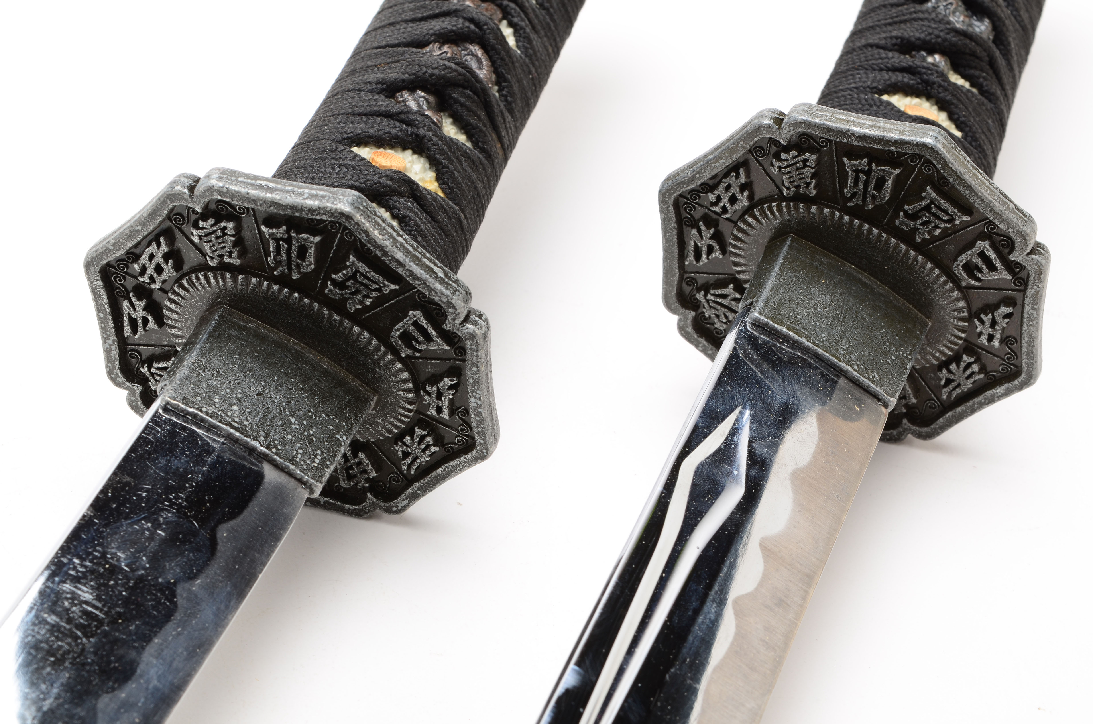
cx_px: 546
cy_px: 362
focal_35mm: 82
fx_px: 2500
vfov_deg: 16.5
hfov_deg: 24.7
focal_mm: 55
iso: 100
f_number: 18
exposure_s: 1/160
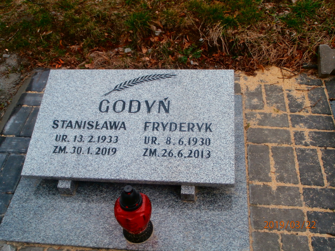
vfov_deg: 37.7
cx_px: 168
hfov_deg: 49.0
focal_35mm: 38
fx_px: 368
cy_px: 126
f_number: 3.9
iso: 100
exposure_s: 1/250
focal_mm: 6.67
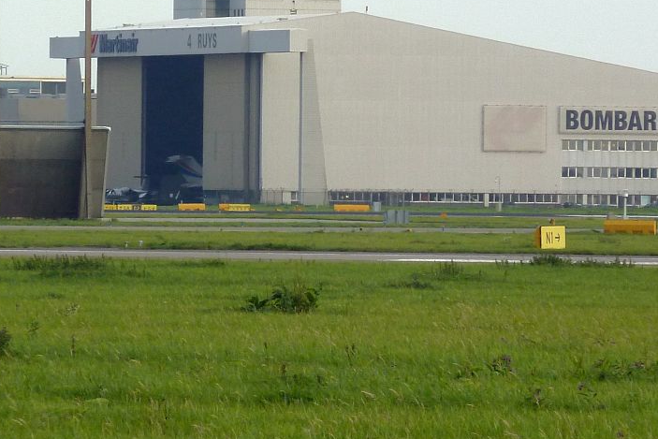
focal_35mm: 621
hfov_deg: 3.3
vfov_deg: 2.2
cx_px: 375
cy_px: 166
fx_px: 11352
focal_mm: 49.2
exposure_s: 1/125
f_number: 4.9
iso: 125
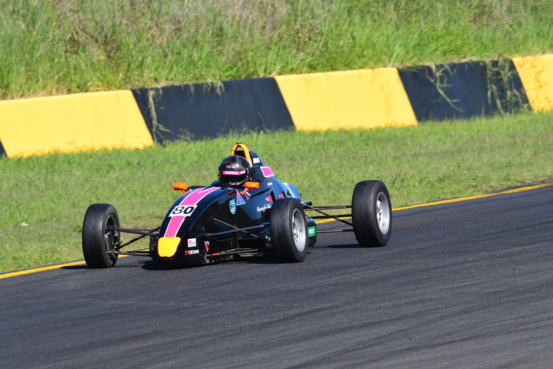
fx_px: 11518
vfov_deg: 1.8
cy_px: 184
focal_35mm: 750
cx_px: 276
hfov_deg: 2.8
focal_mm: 500
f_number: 11
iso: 500
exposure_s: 1/640
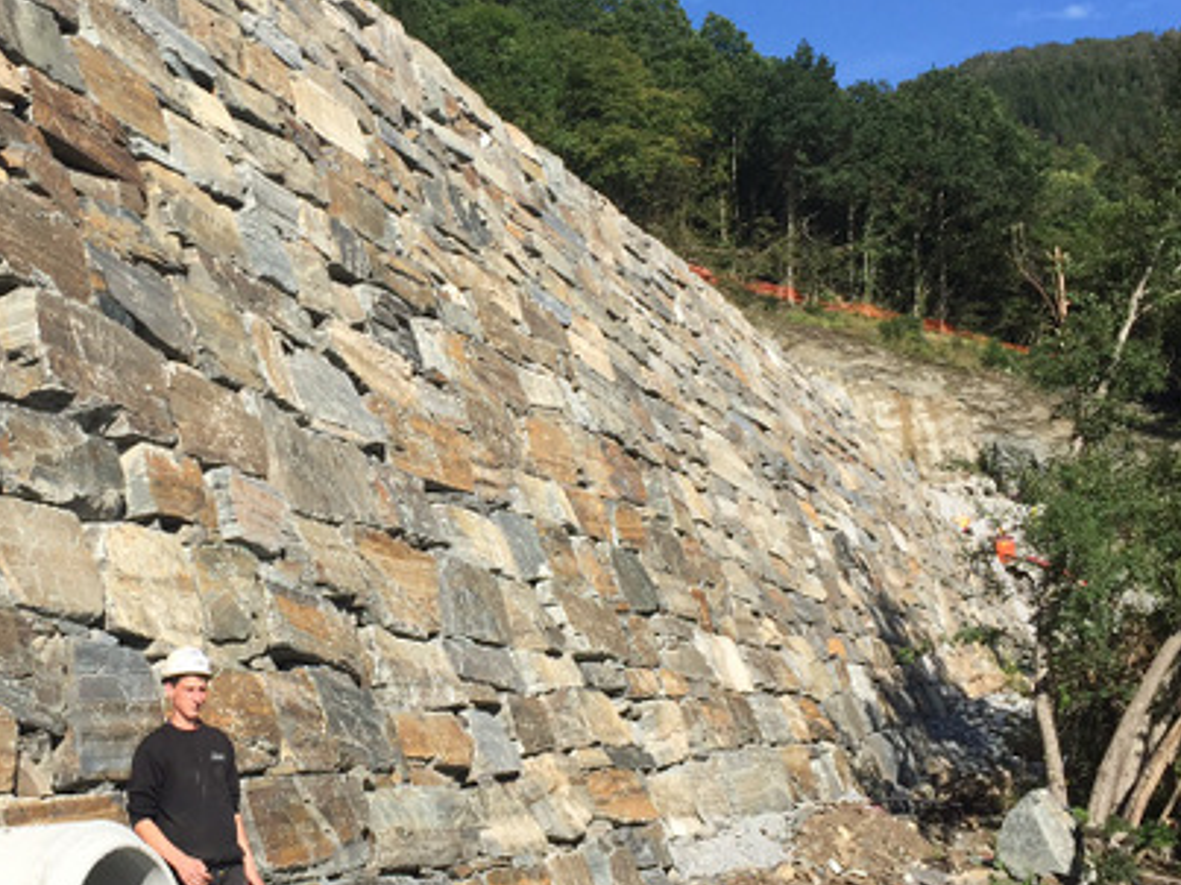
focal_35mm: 54
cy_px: 415
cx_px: 334
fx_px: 1842
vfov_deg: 27.0
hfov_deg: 35.0
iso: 32
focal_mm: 4.15
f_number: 2.2
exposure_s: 1/2198
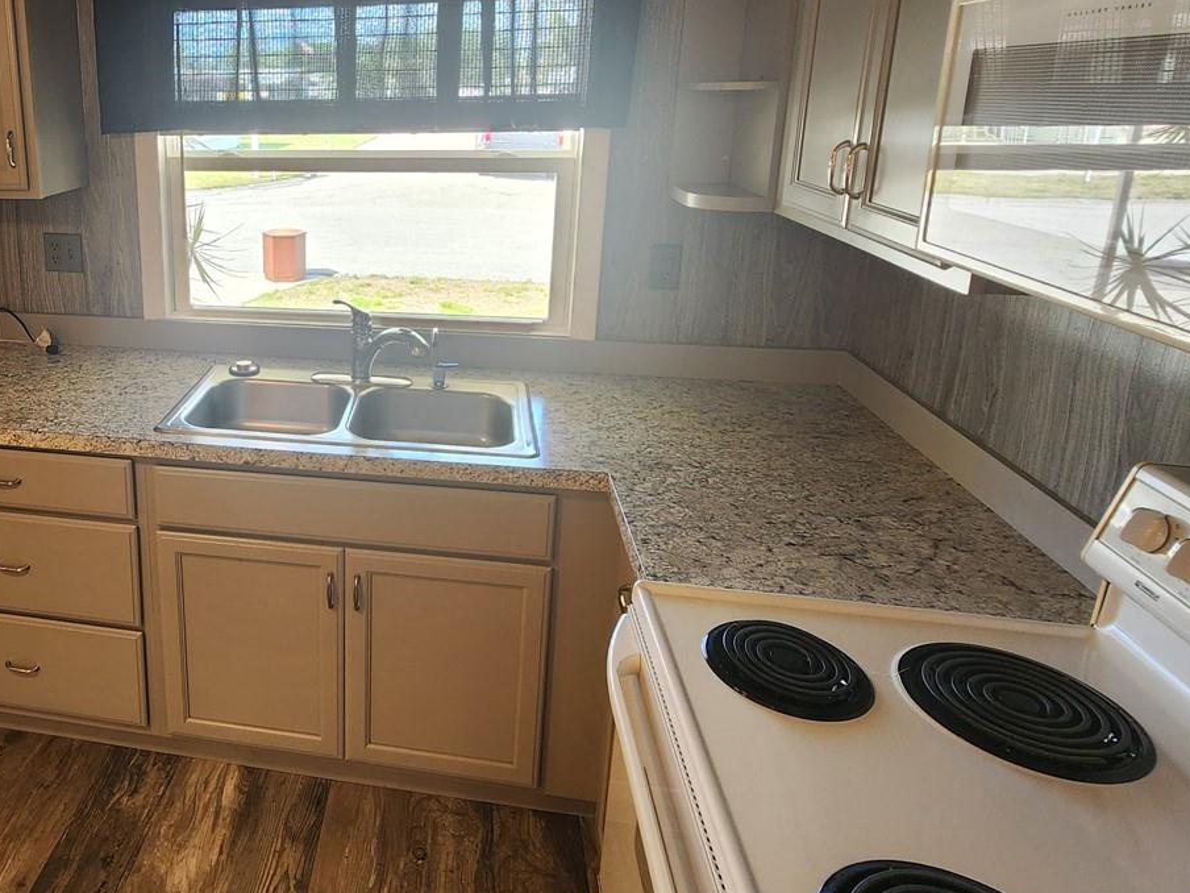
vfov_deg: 57.7
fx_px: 791
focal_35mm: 23
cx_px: 279
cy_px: 303
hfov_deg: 68.5
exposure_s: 1/60
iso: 160
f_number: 2.2
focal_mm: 2.2
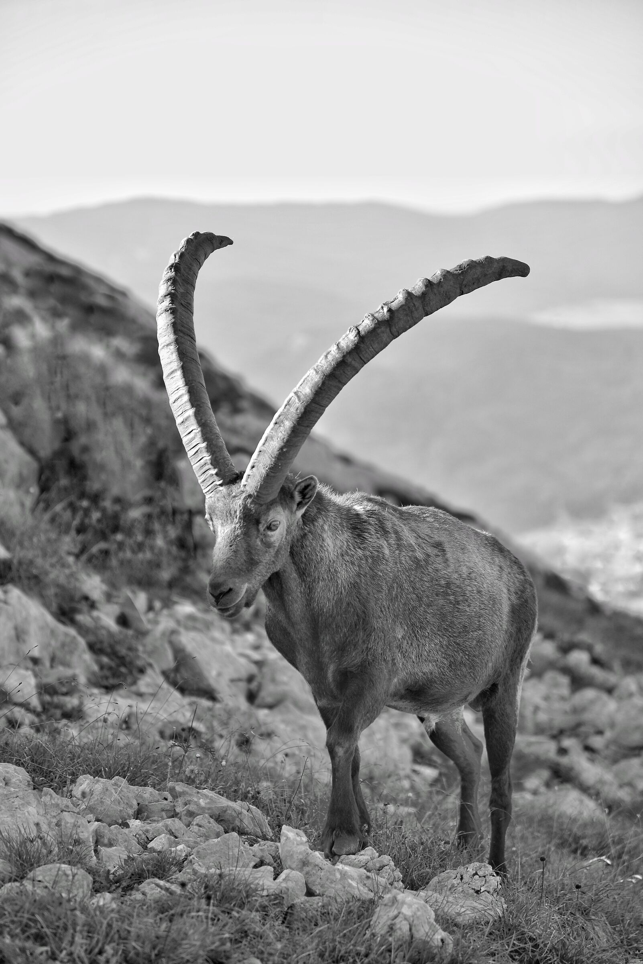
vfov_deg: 17.1
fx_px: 3212
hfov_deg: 11.4
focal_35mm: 120
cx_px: 322
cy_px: 482
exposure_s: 1/1000
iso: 400
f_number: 4
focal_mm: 120
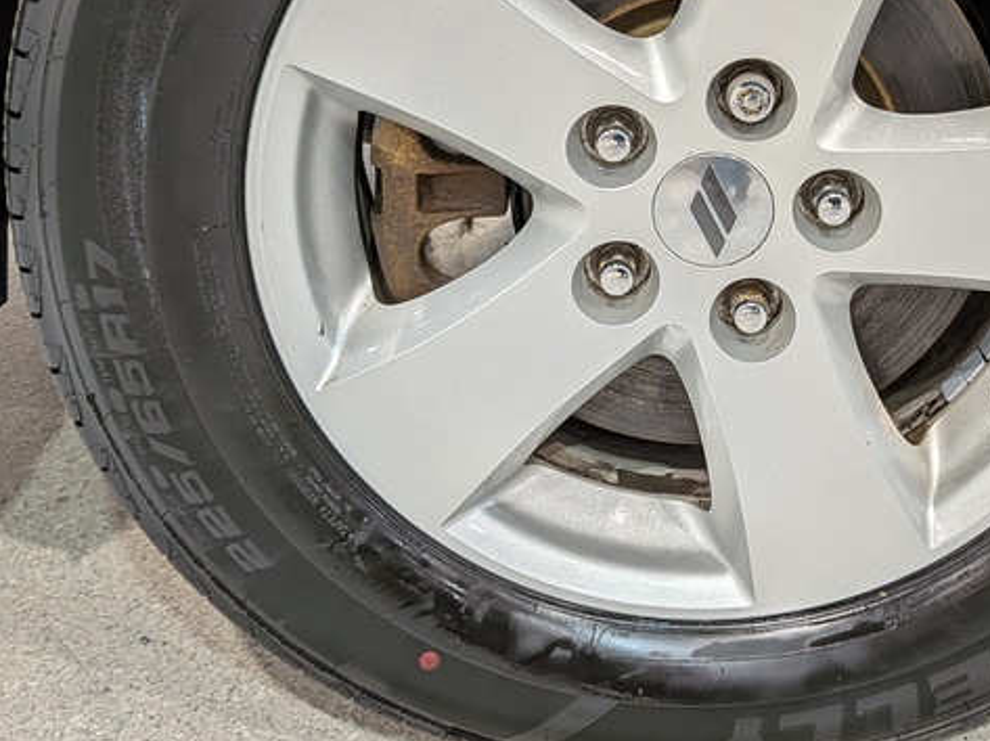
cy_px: 94
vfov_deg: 27.1
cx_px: 699
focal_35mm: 52
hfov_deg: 36.3
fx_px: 1486
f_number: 1.7
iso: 28
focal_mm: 4.53
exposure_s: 1/164
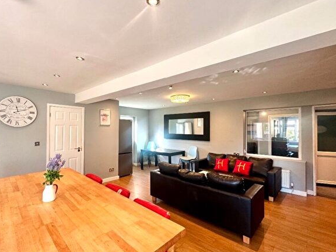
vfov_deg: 74.7
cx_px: 160
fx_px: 165
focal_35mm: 17
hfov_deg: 91.0
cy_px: 127
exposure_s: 1/99
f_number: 2.2
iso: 160
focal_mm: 2.22
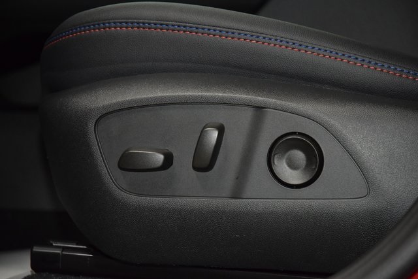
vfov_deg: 13.0
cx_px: 209
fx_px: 1219
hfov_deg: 19.5
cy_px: 140
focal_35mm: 105
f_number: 4.5
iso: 2800
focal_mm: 70
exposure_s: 1/100
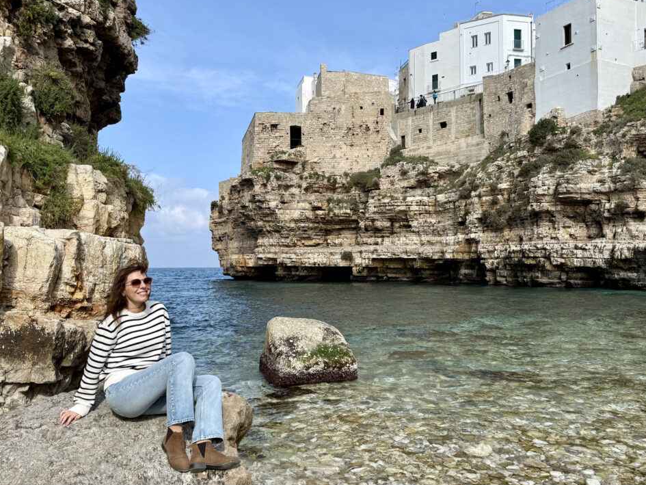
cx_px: 328
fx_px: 485
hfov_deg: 67.3
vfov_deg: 53.1
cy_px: 233
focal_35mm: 26
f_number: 1.78
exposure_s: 1/3584
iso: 80
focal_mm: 6.76
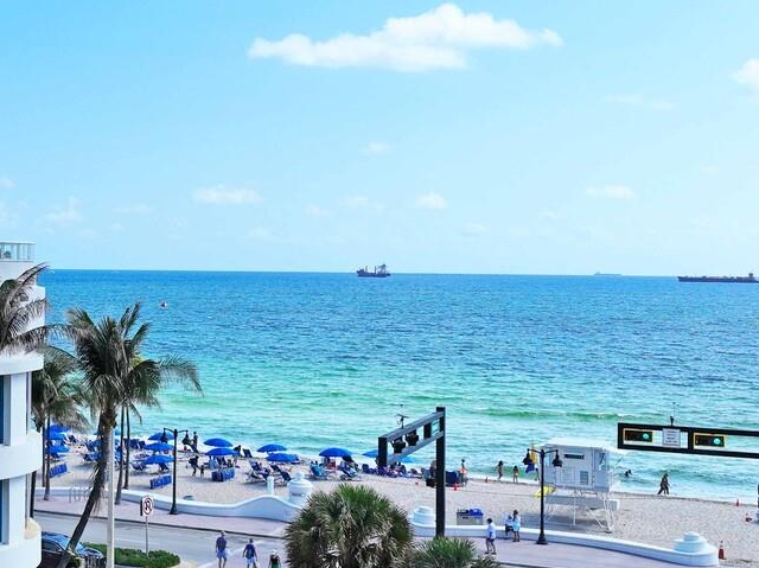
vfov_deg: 24.4
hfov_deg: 30.2
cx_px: 16
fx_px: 1315
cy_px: 263
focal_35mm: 60
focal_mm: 12.29
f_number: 2.8
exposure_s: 1/2500
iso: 140
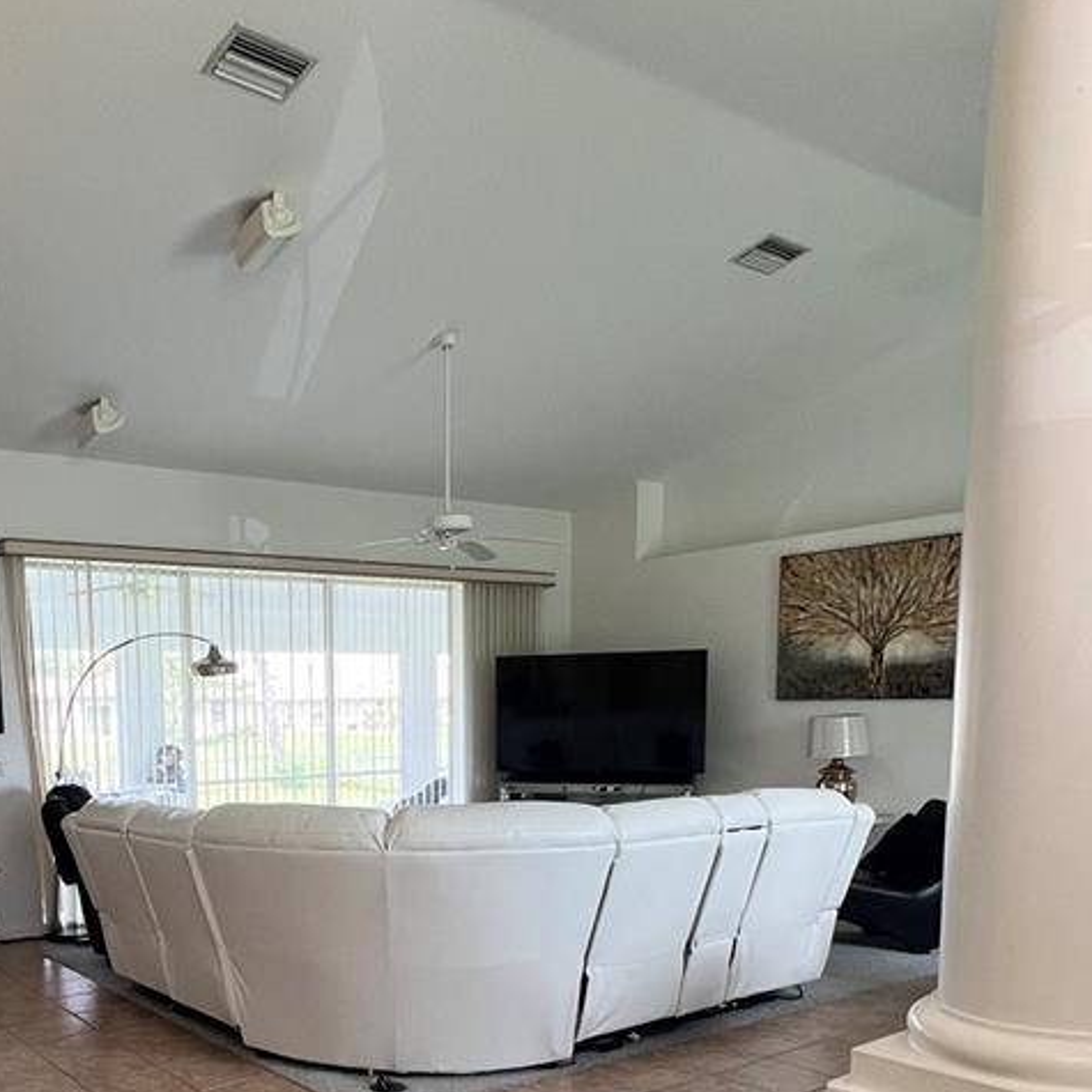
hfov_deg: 54.0
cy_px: 853
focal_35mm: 29
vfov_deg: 52.5
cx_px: 324
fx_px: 1035
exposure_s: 1/120
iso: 100
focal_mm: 1.57
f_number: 1.8
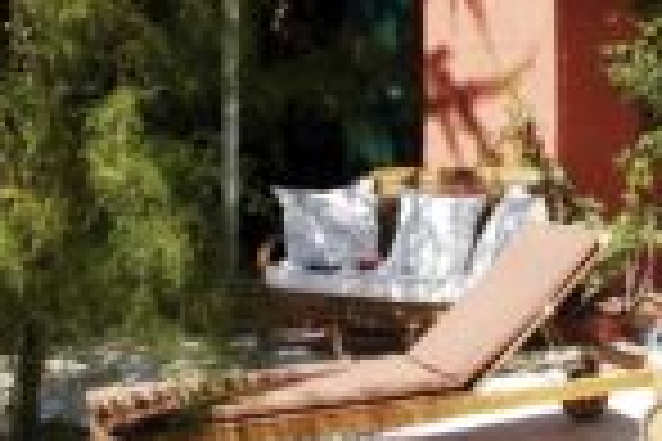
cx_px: 333
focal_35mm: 77
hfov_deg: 26.3
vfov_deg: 17.6
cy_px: 106
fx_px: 1416
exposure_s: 1/60
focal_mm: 18
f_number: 16
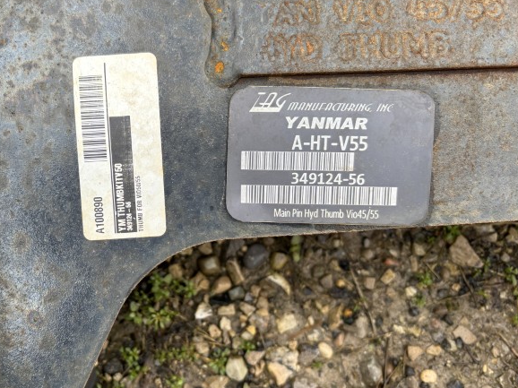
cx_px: 168
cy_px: 191
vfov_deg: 39.6
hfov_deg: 50.3
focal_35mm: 36
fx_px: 538
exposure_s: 1/464
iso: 50
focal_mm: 5.96
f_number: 1.6
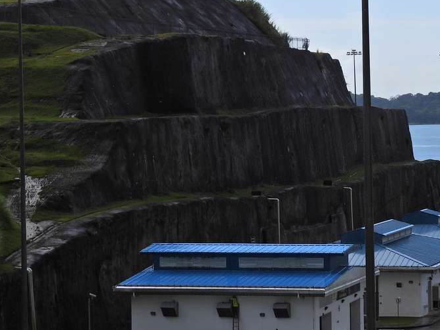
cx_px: 305
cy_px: 97
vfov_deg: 10.4
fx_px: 1817
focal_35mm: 143
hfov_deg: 13.8
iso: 100
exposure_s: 1/2000
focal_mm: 13.4
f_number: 4
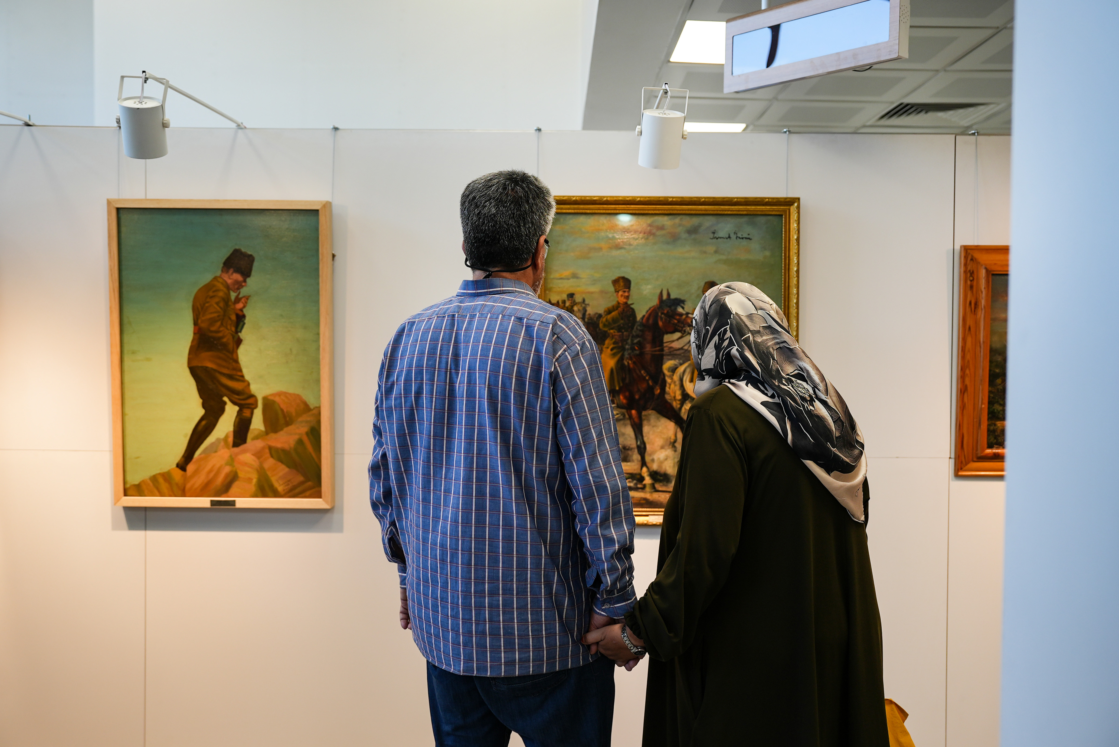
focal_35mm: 32
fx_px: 995
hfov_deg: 58.7
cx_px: 560
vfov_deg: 41.2
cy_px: 374
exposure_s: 1/160
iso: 320
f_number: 2.8
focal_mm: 32
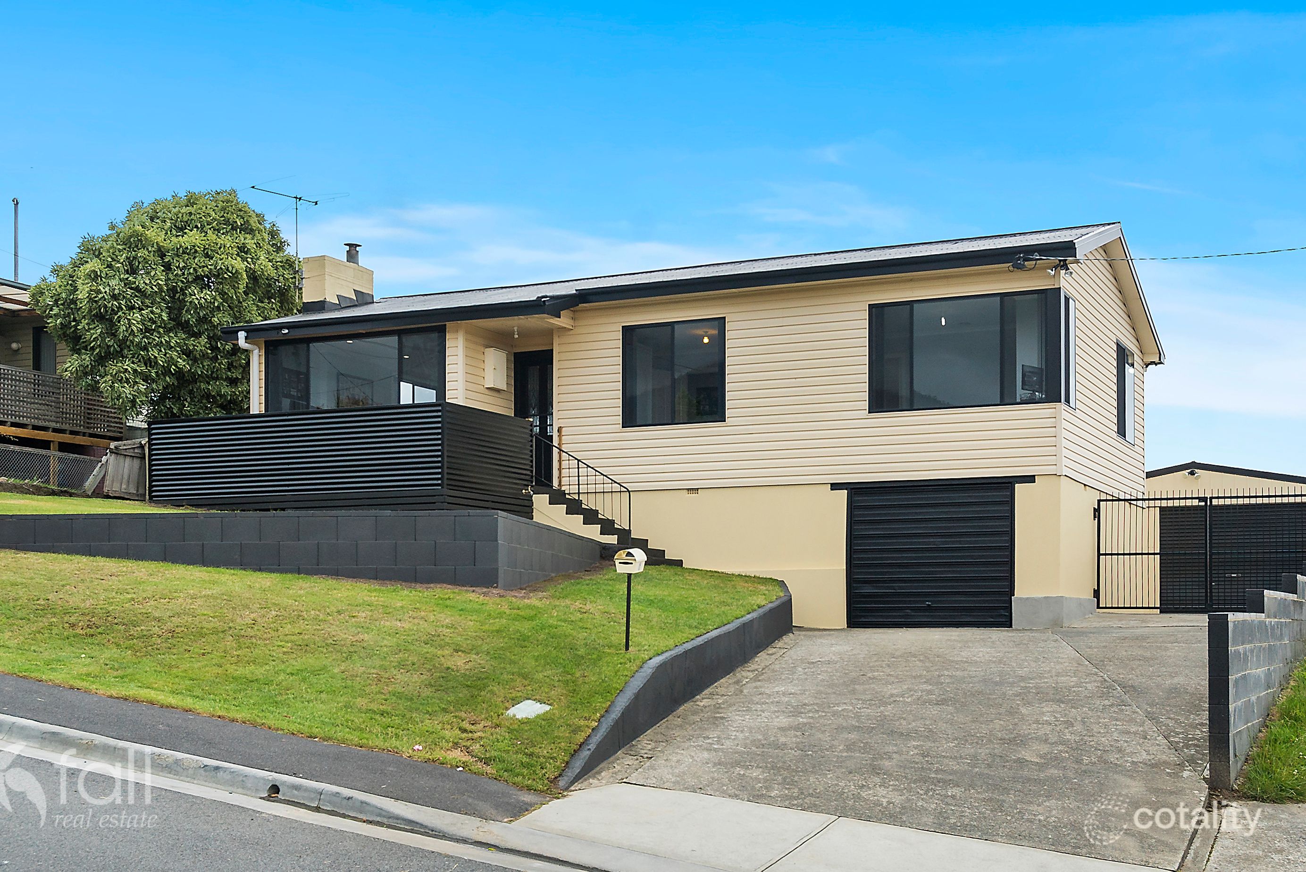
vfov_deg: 31.9
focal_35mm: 42
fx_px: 1524
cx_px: 653
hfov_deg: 46.4
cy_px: 436
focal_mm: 28
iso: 320
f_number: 8
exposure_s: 1/640
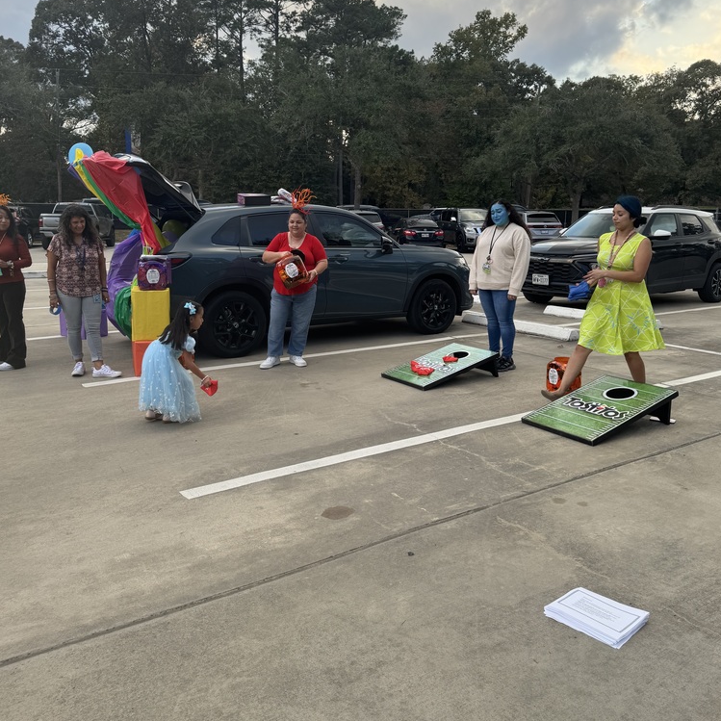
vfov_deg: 55.4
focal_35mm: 29
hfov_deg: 55.6
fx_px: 683
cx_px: 362
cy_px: 309
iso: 80
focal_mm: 6.76
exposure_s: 1/938
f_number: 1.78
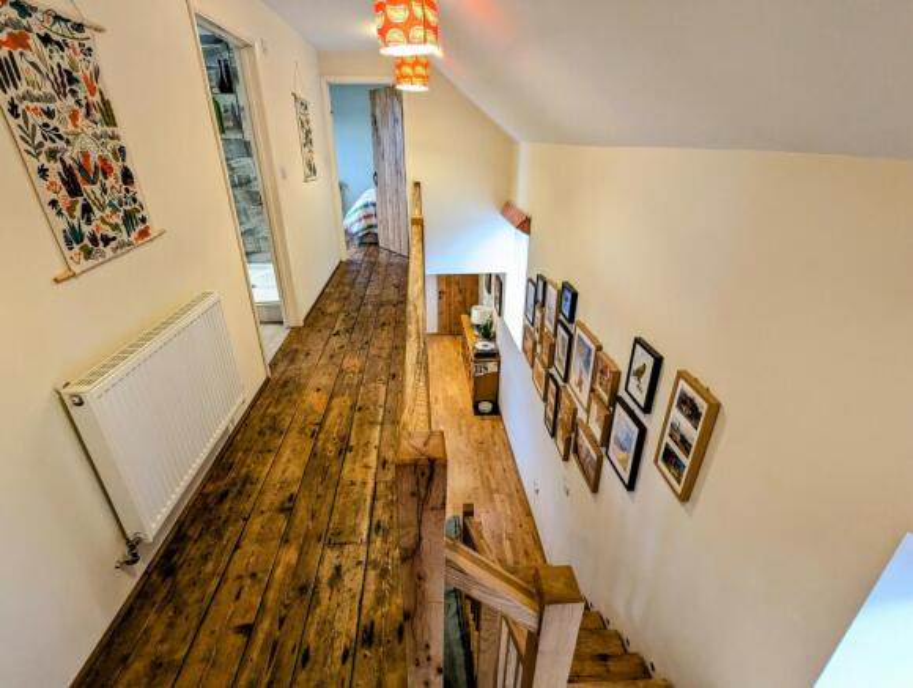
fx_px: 423
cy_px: 344
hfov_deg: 94.4
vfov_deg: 78.3
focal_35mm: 16
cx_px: 456
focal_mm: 2.35
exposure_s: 1/33.3
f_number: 2.2
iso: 426
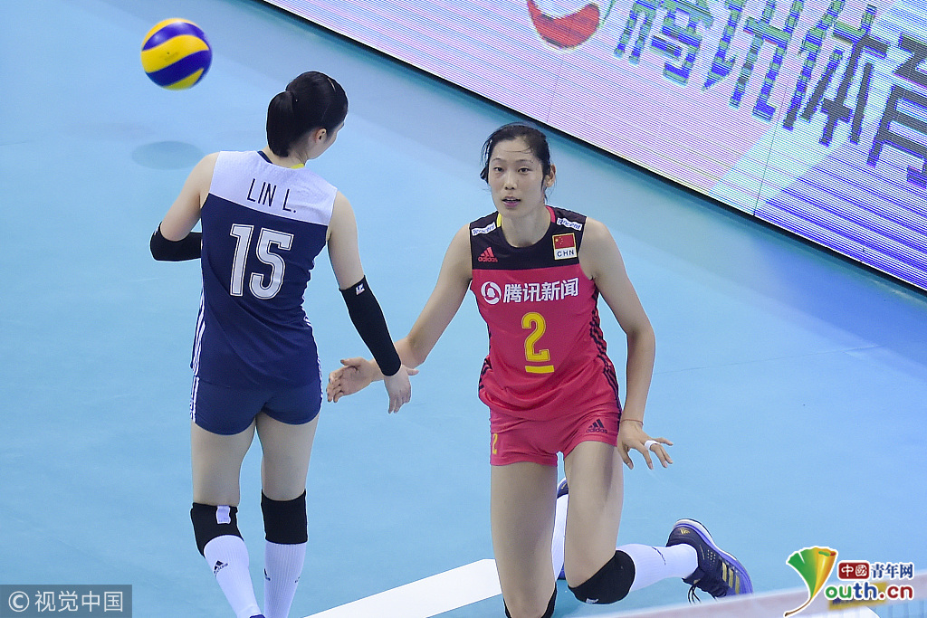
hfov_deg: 5.2
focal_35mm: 400
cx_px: 464
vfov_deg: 3.4
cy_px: 309
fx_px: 10301
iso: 2000
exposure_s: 1/1250
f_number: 4
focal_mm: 400
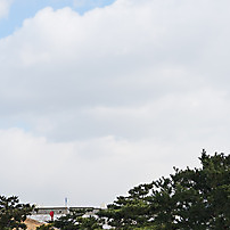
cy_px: 182
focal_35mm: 78
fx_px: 586
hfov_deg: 22.2
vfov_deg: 21.9
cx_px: 103
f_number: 8
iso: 100
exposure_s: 1/320
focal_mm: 31
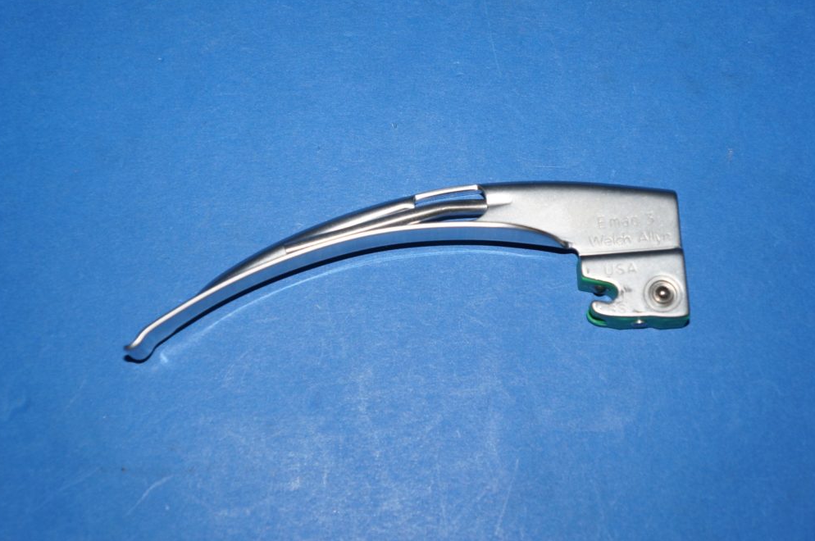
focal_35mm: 70
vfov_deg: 19.5
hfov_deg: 29.1
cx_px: 398
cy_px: 270
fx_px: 1572
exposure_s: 1/60
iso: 400
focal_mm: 45
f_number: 5
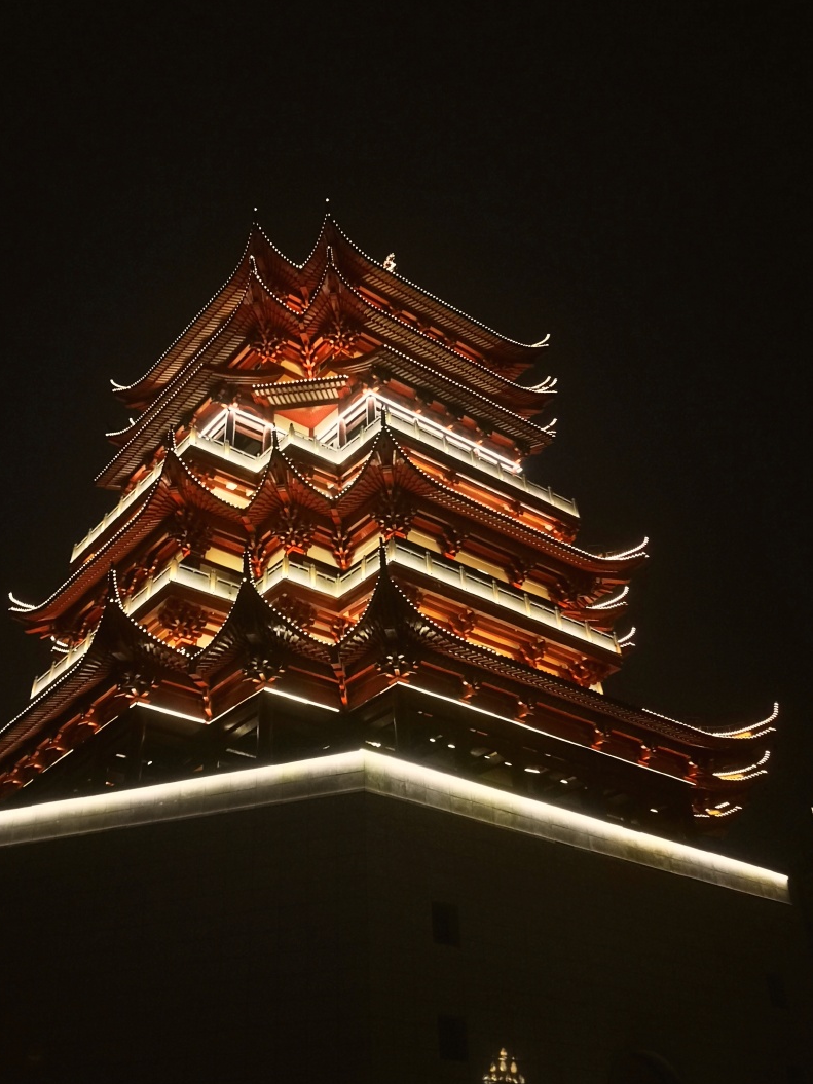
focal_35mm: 33
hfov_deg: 42.8
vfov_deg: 55.3
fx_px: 1034
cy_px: 503
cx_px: 353
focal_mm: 5.58
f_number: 1.8
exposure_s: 1/33.3
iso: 160
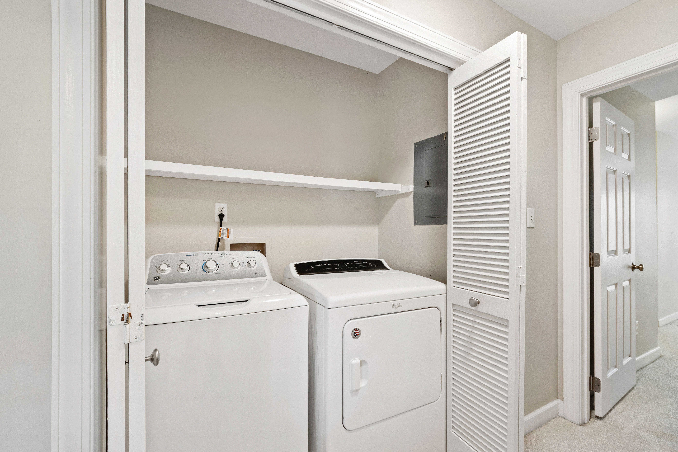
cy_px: 226
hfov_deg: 100.4
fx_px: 282
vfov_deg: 77.3
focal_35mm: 15
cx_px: 339
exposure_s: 1.6
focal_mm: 10
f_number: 8
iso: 100
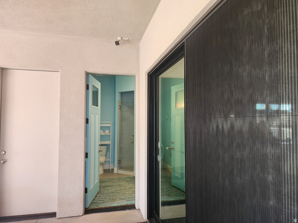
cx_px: 149
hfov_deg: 73.9
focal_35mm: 23
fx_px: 198
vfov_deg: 58.9
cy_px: 112
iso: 200
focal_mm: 6.4
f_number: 1.8
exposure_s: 1/120
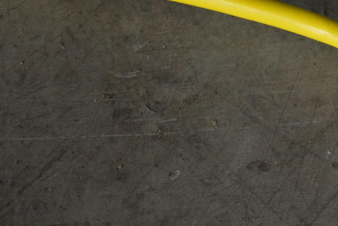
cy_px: 48
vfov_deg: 9.9
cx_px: 415
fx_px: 1296
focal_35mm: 138
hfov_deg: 14.4
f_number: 5
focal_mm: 53
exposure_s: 1/50
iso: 6400
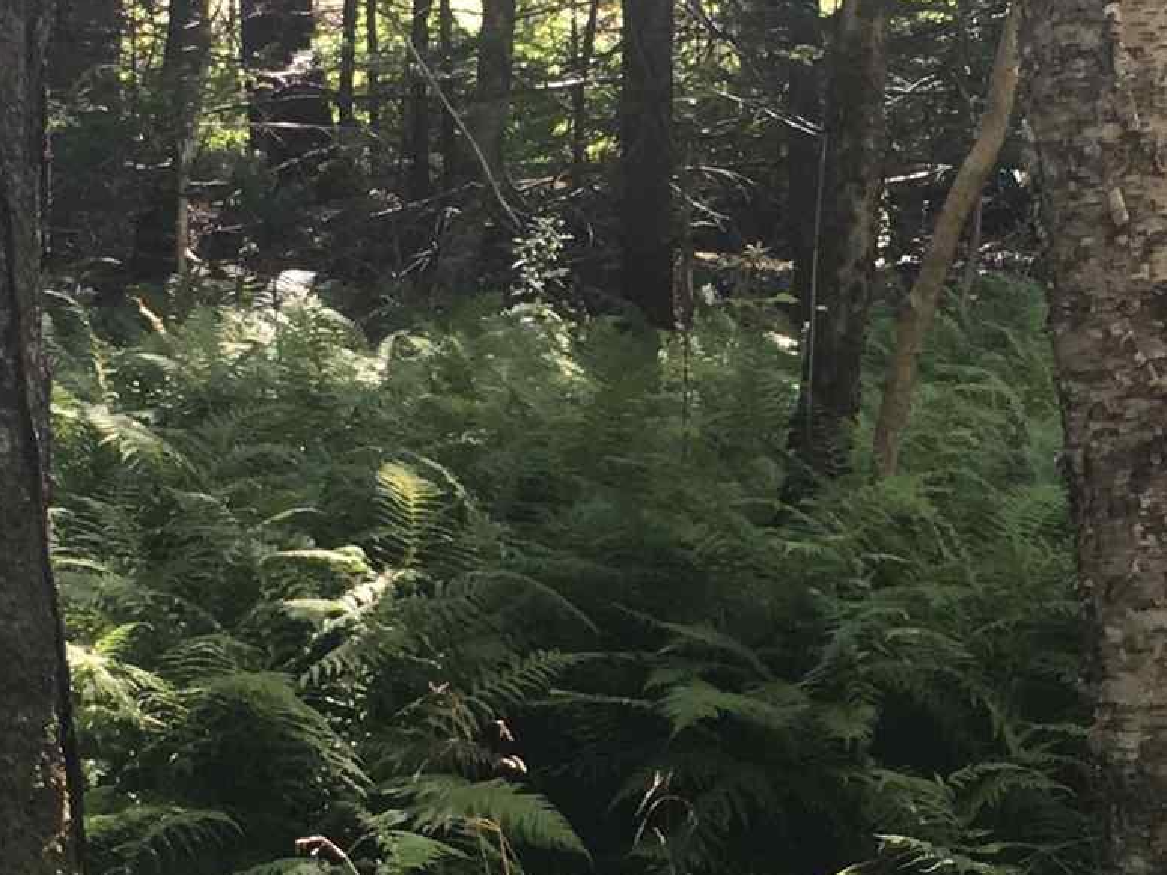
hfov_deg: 17.1
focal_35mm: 115
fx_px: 3876
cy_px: 476
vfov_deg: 12.9
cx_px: 789
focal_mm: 4.15
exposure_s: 1/120
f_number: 2.2
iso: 40
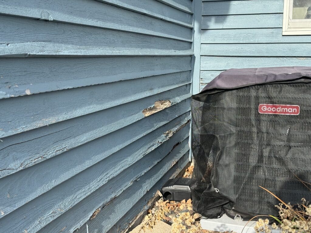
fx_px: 431
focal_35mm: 48
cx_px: 156
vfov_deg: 30.3
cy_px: 116
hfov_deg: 39.7
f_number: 1.78
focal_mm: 6.76
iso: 64
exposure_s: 1/1094
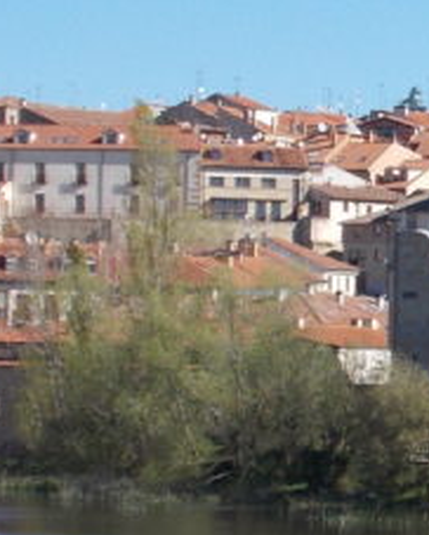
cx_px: 874
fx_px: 4042
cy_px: 276
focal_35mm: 255
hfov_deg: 5.9
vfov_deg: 7.6
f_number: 4.9
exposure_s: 1/500
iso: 80
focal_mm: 10.3
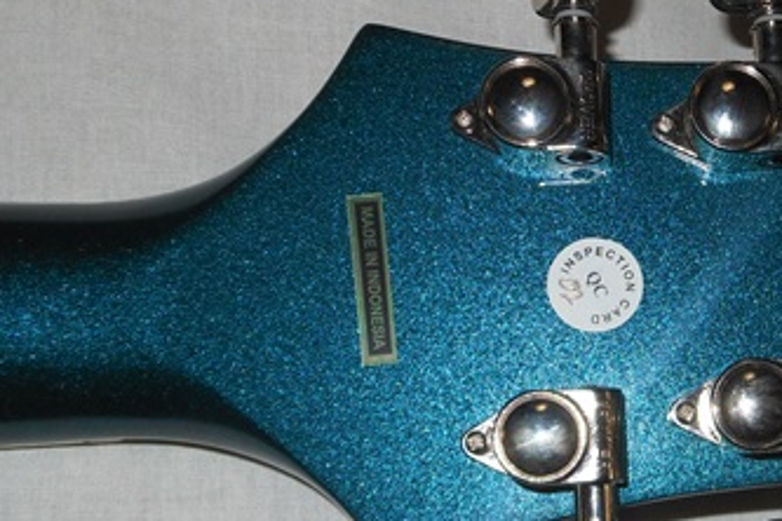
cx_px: 699
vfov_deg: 24.9
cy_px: 345
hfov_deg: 34.8
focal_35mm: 54
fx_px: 1173
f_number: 10.2
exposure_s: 1/25
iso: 100
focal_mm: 4.5
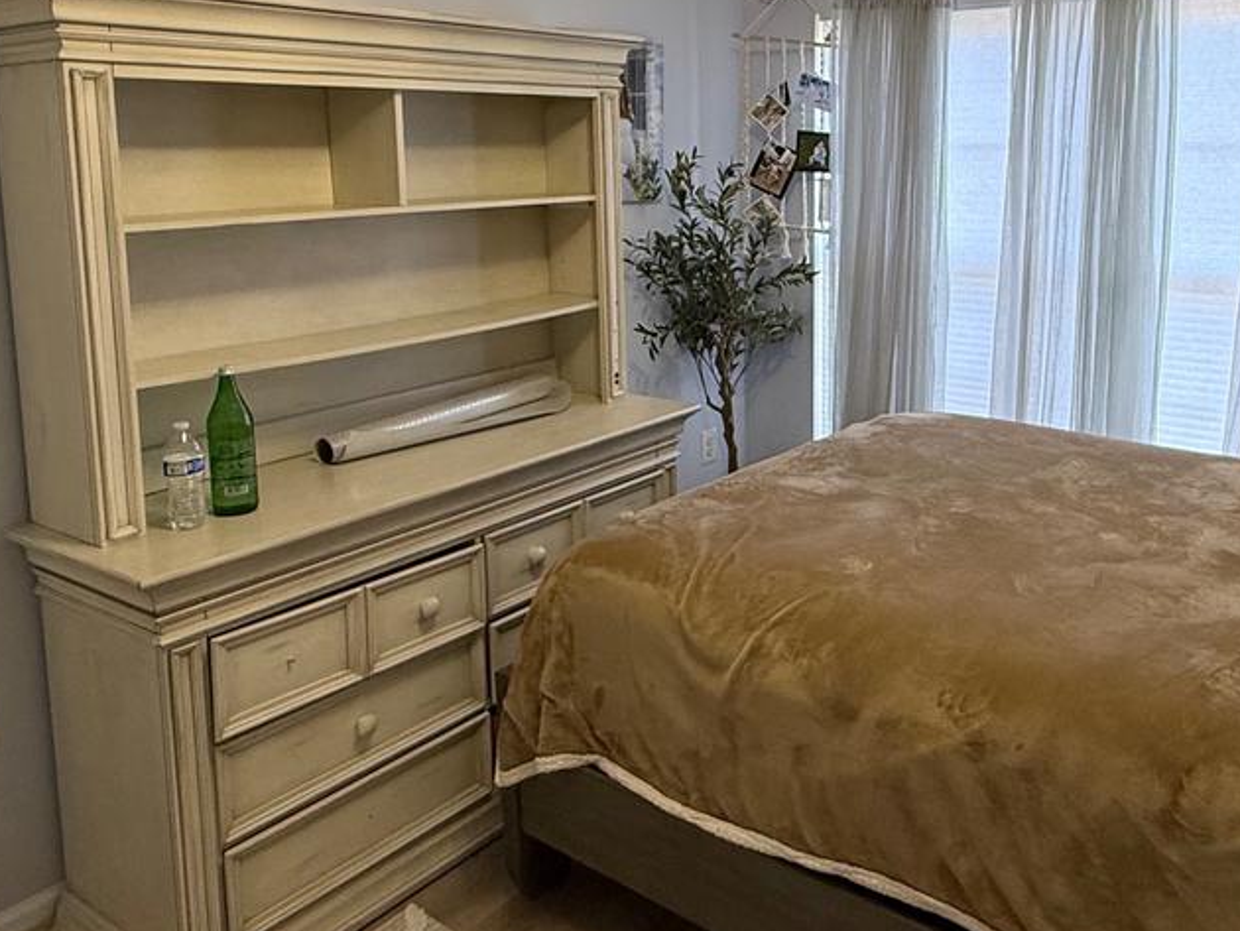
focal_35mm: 32
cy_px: 279
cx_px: 791
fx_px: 1147
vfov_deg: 43.3
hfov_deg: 56.0
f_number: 2.2
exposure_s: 1/120
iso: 200
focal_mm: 2.22
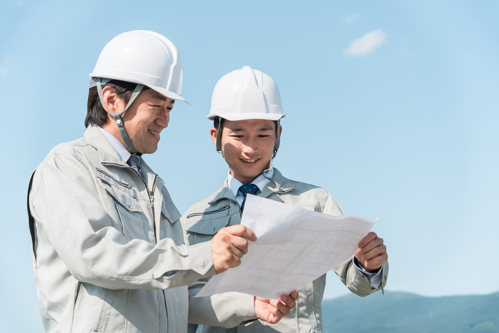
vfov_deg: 18.4
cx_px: 250
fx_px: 1026
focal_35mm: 74
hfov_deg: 27.3
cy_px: 166
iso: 100
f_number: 6.3
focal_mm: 74
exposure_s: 1/500
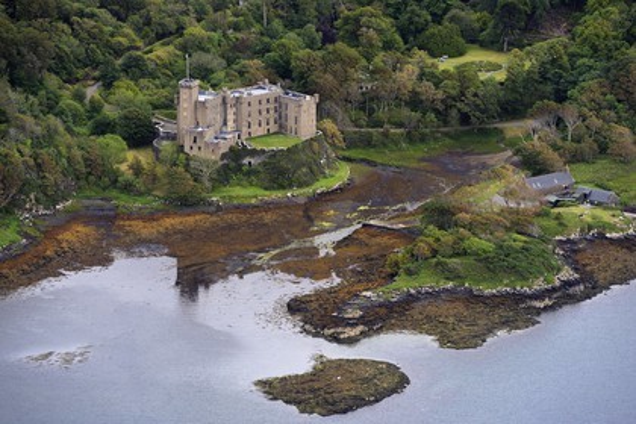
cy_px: 212
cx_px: 318
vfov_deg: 6.9
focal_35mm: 200
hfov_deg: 10.3
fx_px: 3533
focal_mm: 200
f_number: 6.3
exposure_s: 1/640
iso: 800
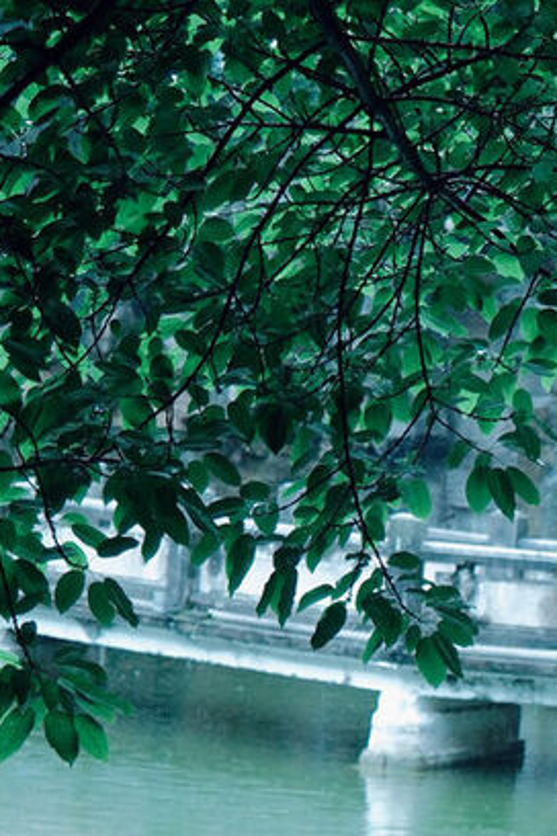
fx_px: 4479
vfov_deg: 10.5
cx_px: 643
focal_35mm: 193
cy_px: 958
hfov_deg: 7.1
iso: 800
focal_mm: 33
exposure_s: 1/160
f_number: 2.8
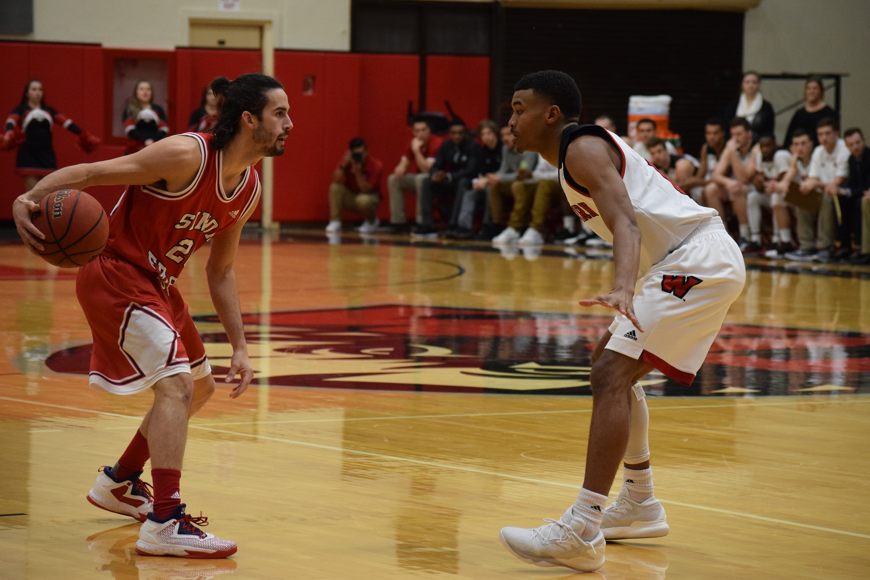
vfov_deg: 9.0
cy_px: 290
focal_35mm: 153
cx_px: 435
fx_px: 3697
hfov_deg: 13.4
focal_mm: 102
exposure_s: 1/500
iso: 2200
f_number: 4.5
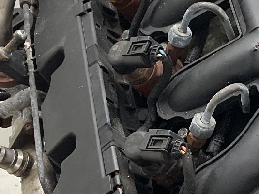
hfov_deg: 18.7
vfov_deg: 14.2
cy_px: 108
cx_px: 206
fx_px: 778
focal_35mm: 104
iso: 40
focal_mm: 3
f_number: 1.8
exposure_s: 1/50
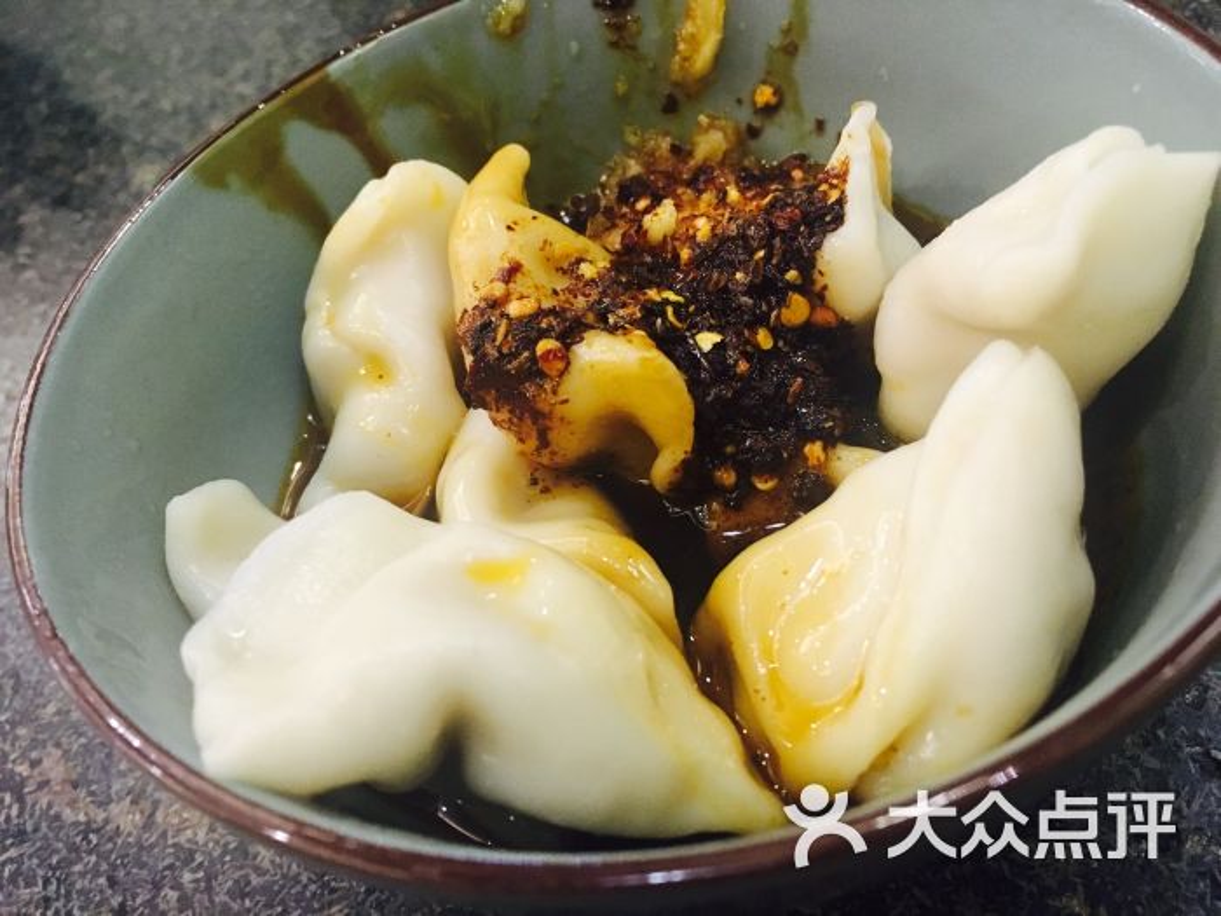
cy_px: 458
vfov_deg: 48.2
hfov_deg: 61.7
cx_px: 610
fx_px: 1023
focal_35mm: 29
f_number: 2.2
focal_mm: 4.15
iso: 200
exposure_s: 1/25
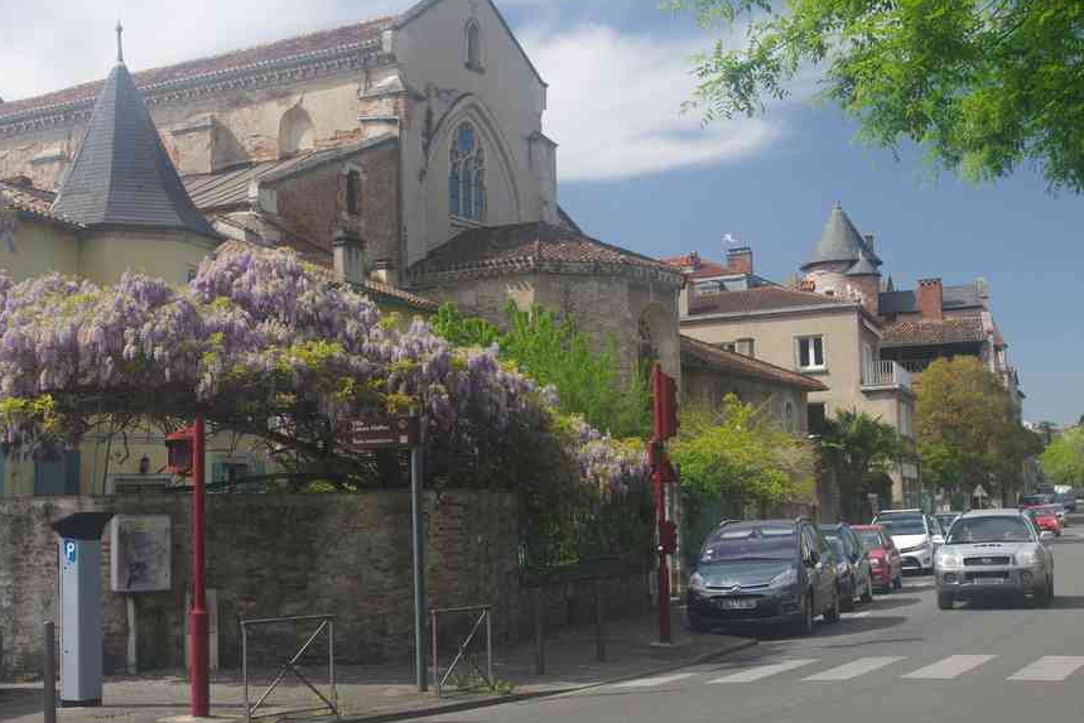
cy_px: 328
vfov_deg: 23.5
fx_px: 1734
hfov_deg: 34.7
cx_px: 462
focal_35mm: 58
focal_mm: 33
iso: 200
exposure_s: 1/60
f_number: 11
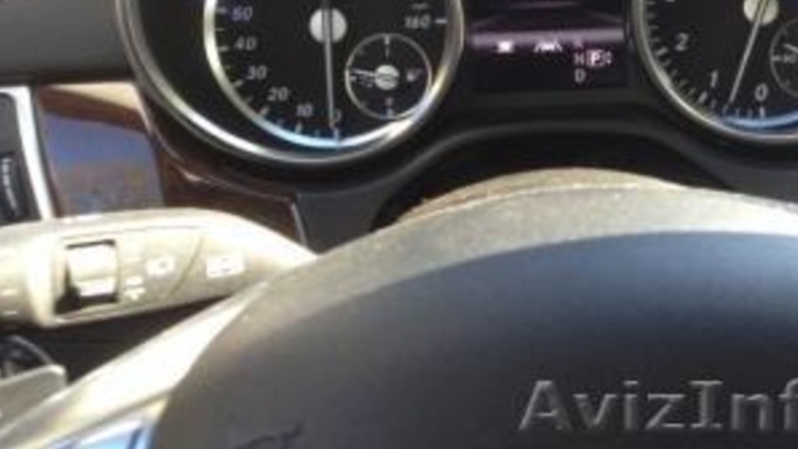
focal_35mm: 54
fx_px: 1143
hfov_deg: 37.6
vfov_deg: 21.5
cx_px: 594
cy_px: 1
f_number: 2.4
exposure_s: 1/60
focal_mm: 4.12
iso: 64
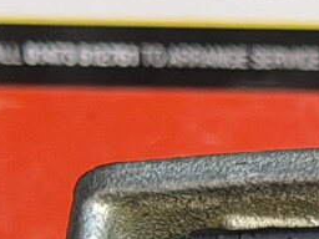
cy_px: 677
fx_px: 3456
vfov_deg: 3.9
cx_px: 834
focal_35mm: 375
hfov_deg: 5.1
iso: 50
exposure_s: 1/134
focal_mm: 6.76
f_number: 1.78
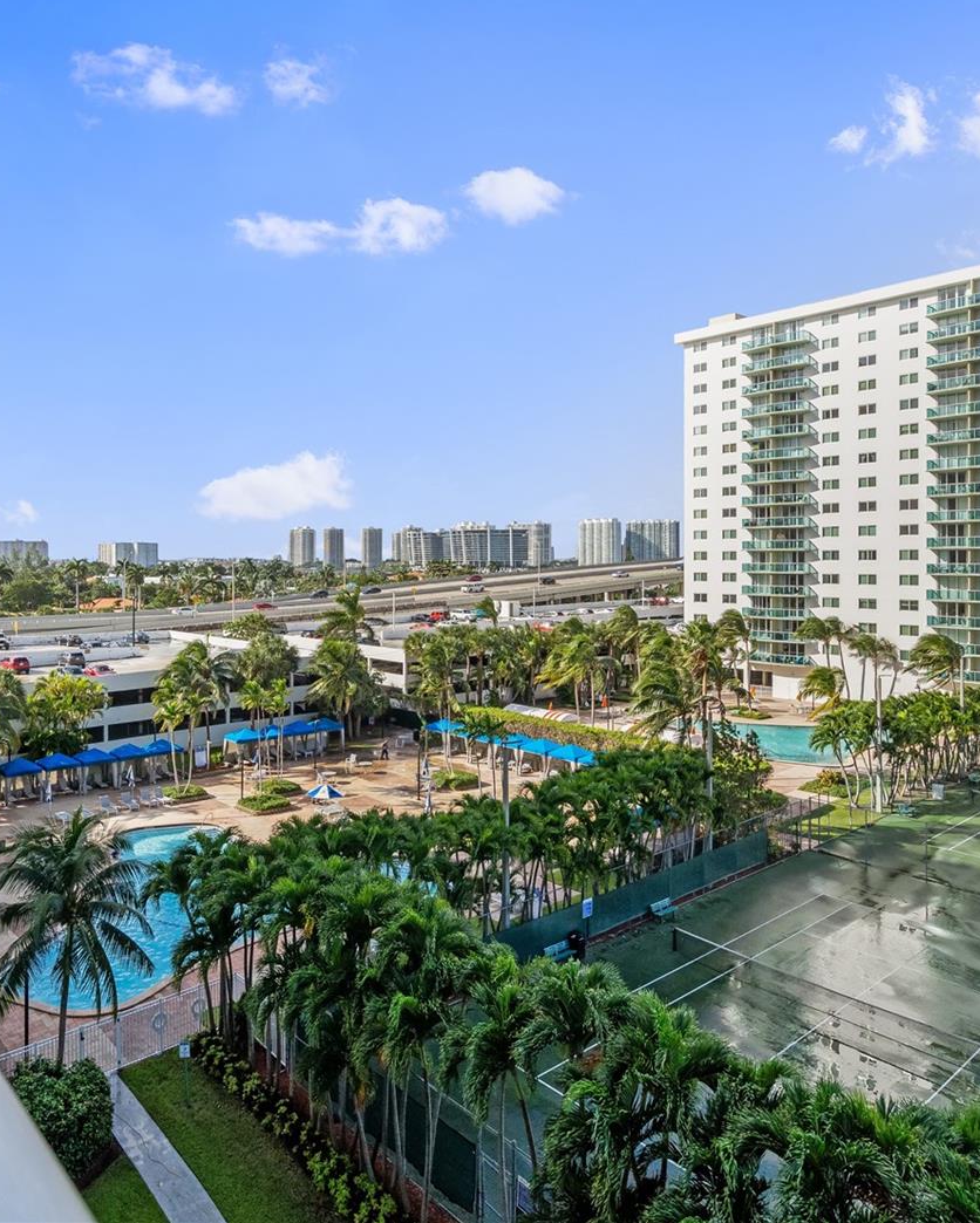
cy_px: 600
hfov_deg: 59.5
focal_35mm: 23
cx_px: 327
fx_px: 833
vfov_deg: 72.6
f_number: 8
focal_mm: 16
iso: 800
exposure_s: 1/2500
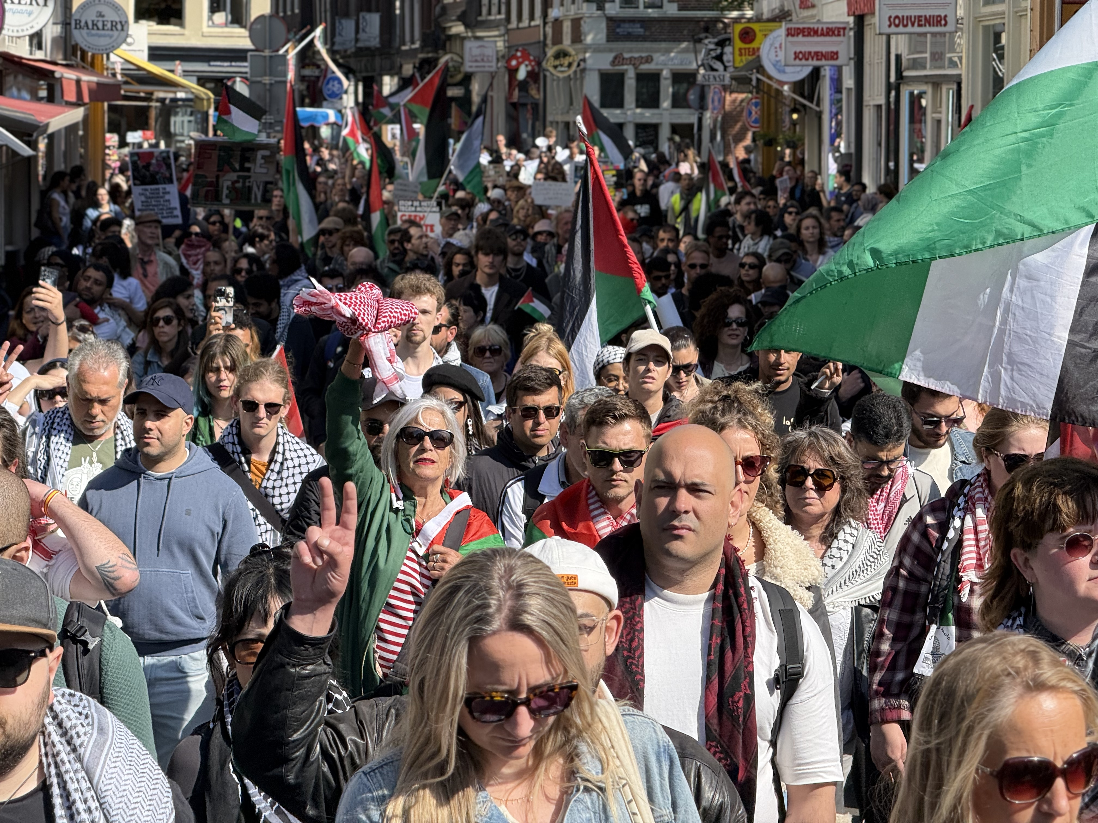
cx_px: 549
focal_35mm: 120
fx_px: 3806
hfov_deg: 16.4
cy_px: 412
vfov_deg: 12.3
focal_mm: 15.66
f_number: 2.8
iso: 50
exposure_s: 1/802
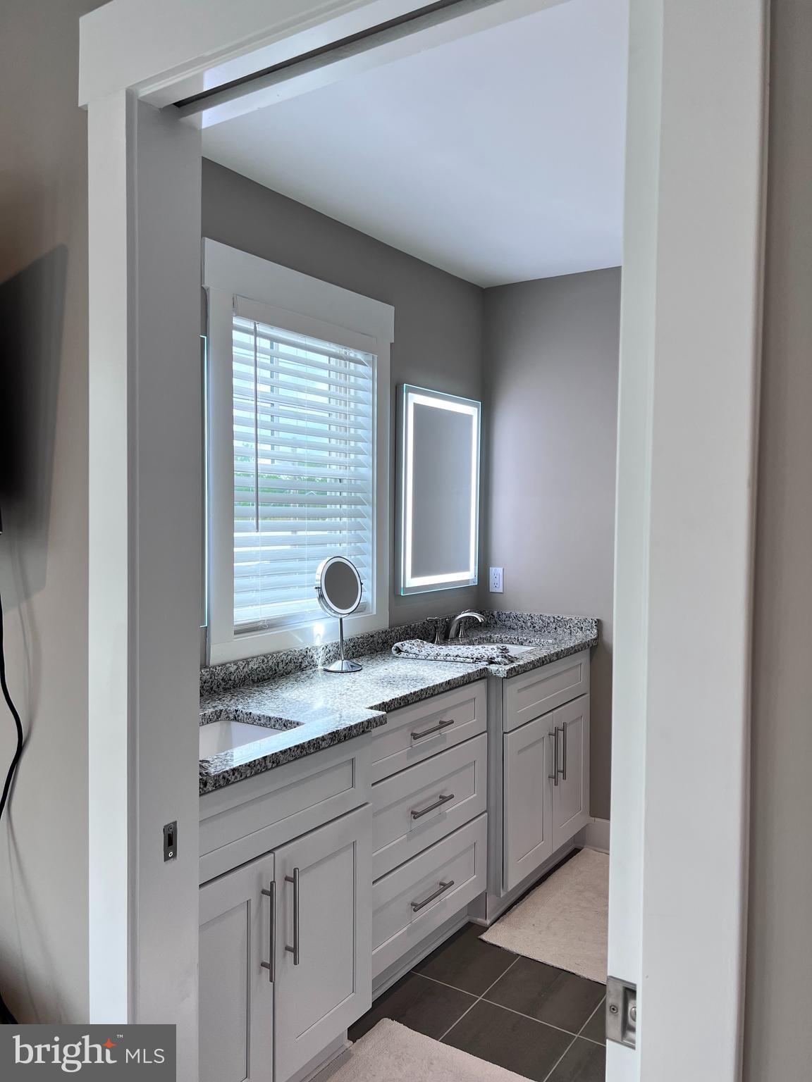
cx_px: 406
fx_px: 813
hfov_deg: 53.1
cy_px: 541
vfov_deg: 67.3
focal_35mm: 26
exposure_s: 1/196
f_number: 1.5
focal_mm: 5.7
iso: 40
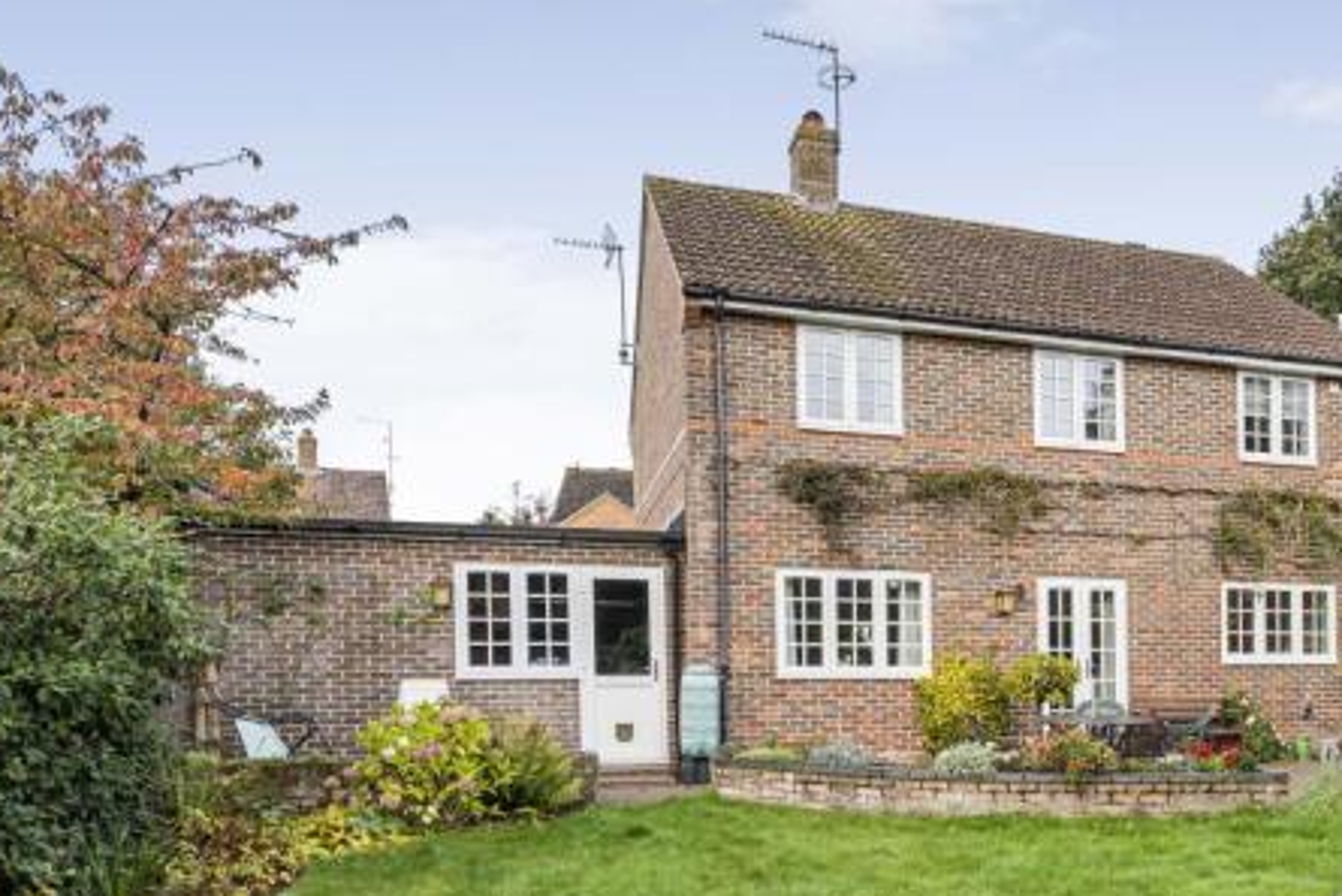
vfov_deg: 50.0
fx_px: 960
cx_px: 945
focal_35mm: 26
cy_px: 463
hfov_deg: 67.0
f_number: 9
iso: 400
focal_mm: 17.5
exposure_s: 1/100
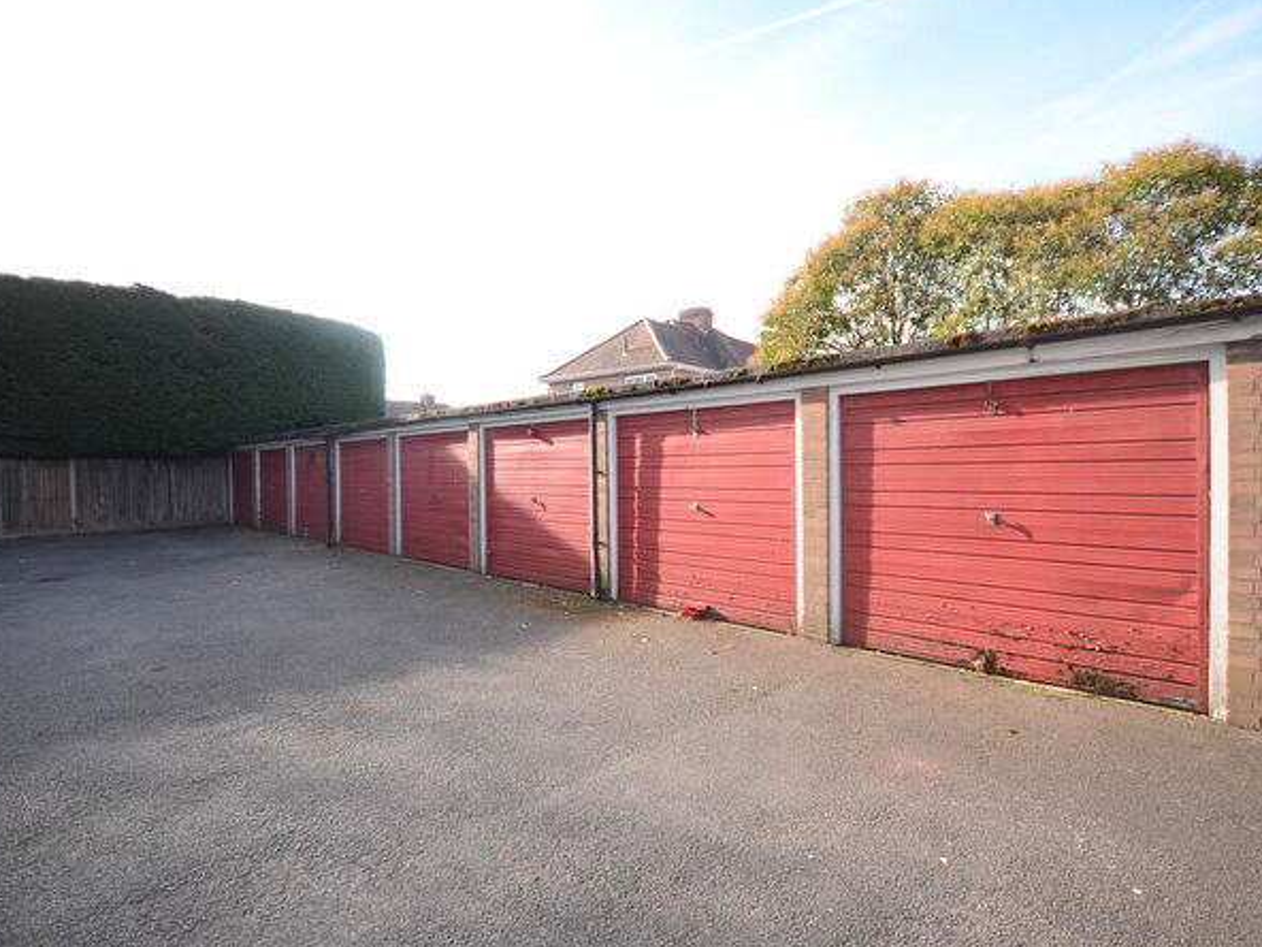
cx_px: 612
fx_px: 620
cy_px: 468
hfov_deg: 91.0
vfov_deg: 74.7
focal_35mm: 17
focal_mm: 10
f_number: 4
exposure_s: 1/160
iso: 100
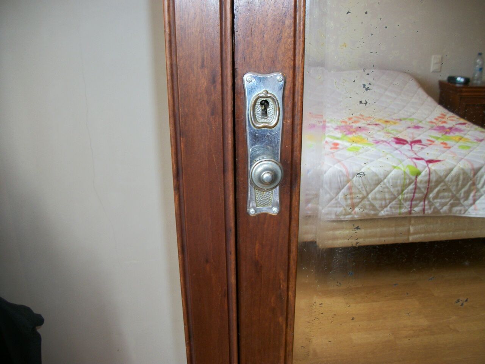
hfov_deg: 56.8
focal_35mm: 32
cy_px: 182
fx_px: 448
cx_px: 242
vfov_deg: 44.2
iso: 80
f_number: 2.9
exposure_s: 1/30
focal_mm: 5.7
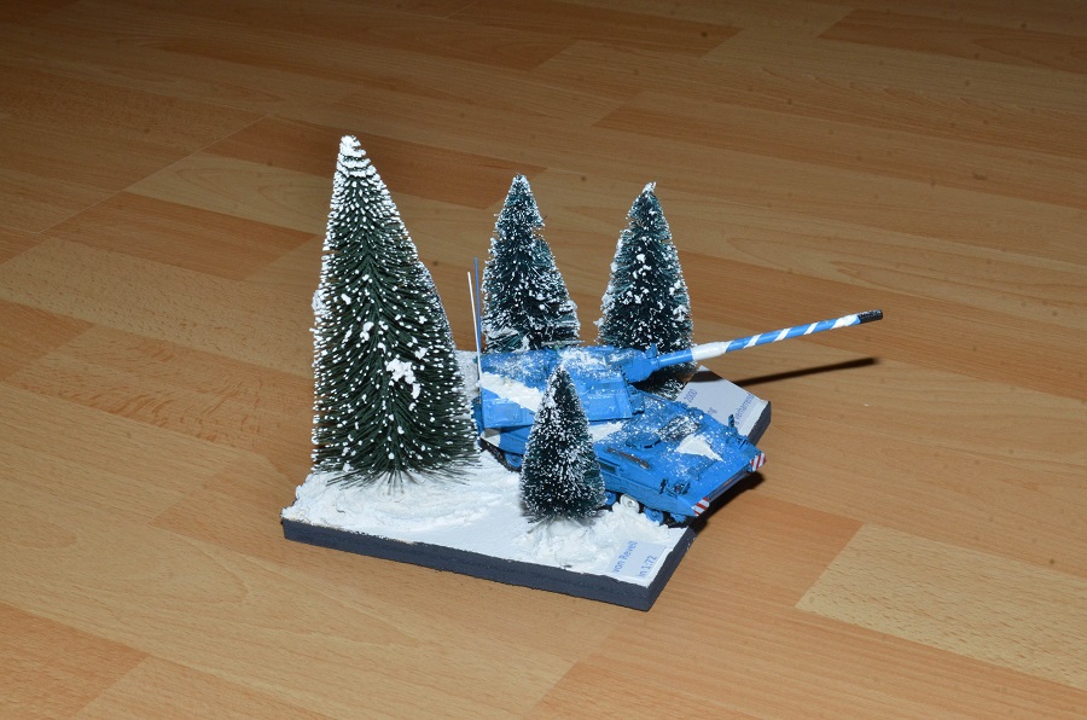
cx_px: 544
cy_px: 360
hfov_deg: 29.9
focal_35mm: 68
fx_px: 2034
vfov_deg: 20.1
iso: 500
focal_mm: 45
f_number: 22
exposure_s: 1/30
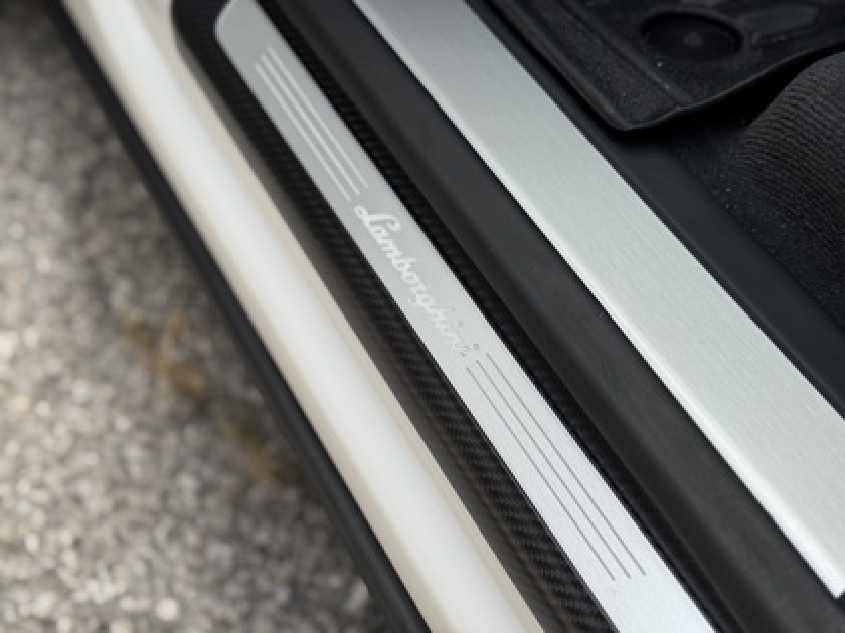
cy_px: 316
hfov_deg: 39.7
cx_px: 422
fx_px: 1172
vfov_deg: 30.3
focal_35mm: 48
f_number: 1.78
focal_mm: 6.76
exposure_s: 1/593
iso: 64
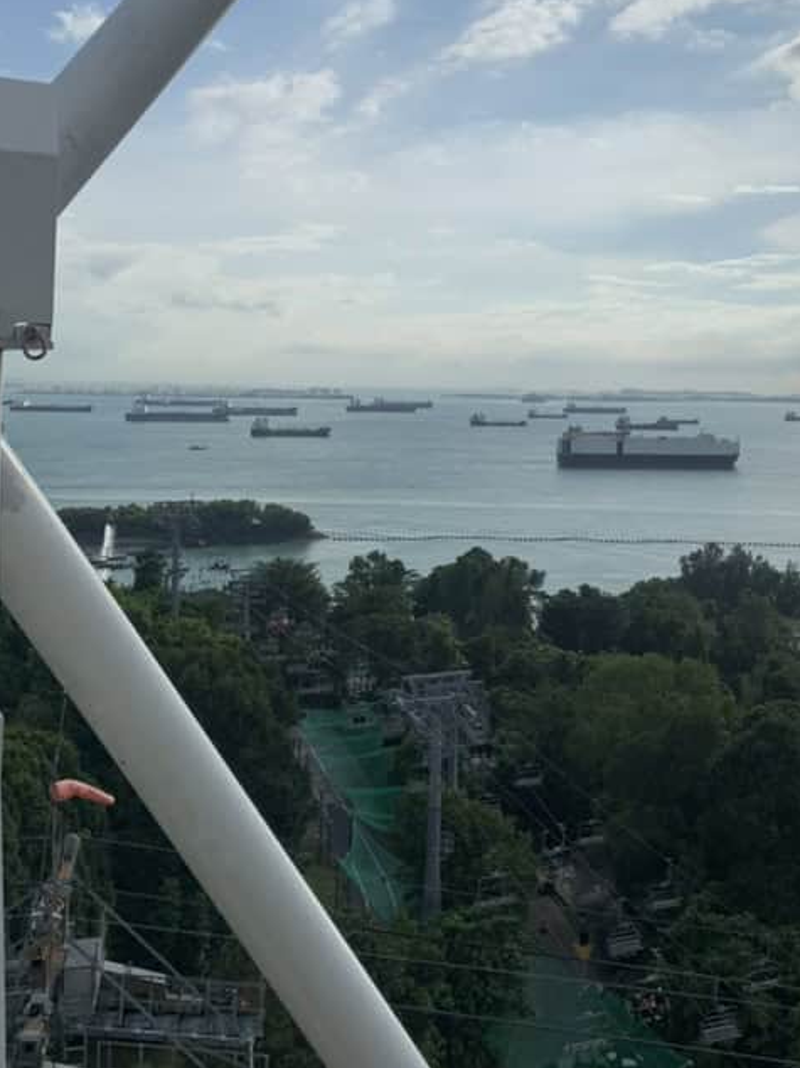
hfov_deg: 34.1
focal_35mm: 42
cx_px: 509
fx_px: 1295
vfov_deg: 44.2
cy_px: 367
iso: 25
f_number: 1.8
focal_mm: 4.2
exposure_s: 1/11765
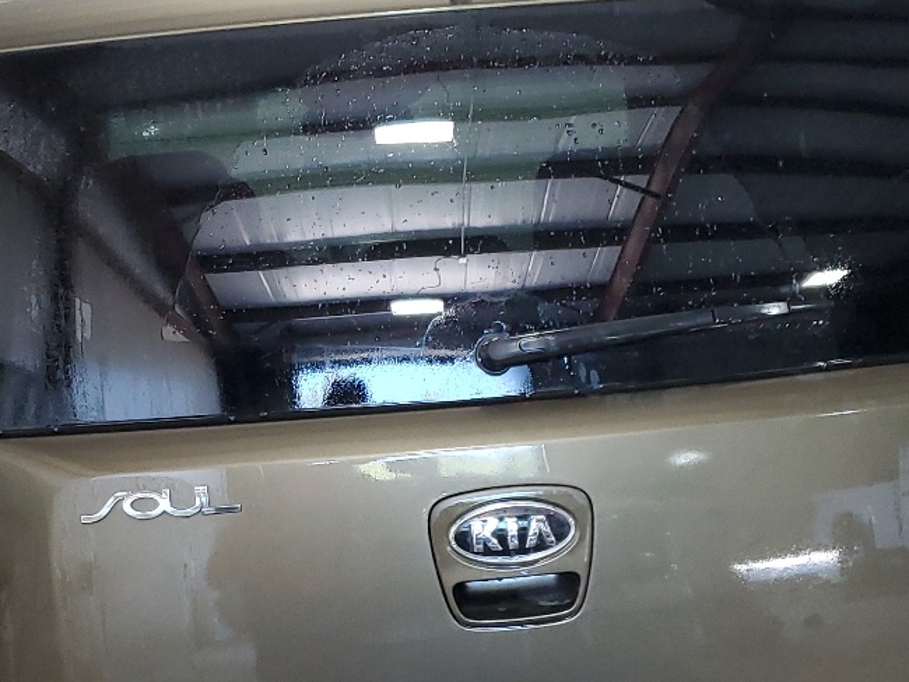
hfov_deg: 30.3
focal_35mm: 64
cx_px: 445
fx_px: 1681
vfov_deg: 22.7
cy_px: 516
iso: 184
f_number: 1.5
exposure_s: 1/60.2
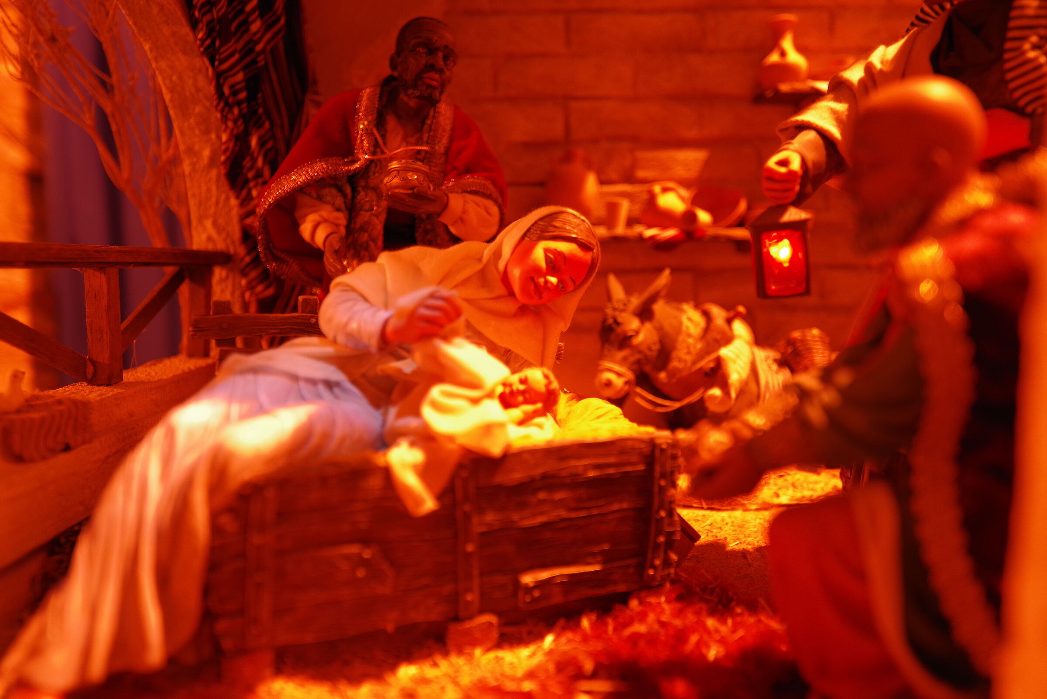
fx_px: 873
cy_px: 350
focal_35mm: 30
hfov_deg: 61.9
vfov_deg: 43.6
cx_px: 524
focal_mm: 30
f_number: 2.8
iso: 400
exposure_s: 1/13
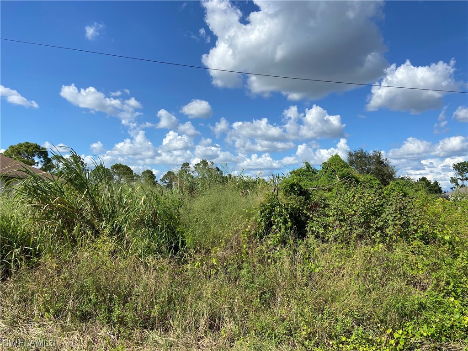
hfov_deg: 67.3
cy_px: 176
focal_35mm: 26
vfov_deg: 53.1
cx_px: 234
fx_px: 352
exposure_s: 1/3610
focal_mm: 4.25
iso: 32
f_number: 1.8
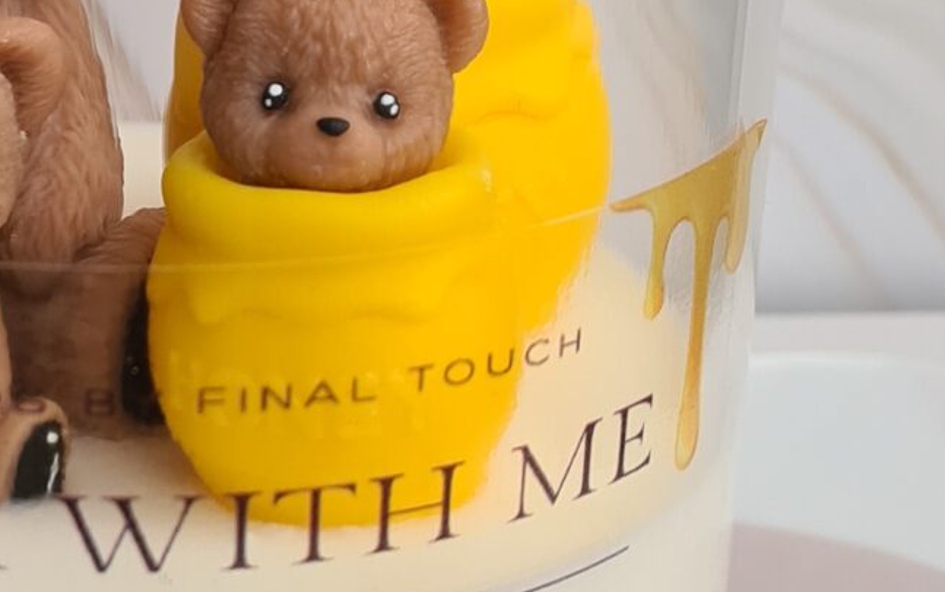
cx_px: 42
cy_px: 111
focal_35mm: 109
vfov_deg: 12.0
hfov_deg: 18.7
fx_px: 2808
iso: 125
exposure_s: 1/60
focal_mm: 5.4
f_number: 1.8
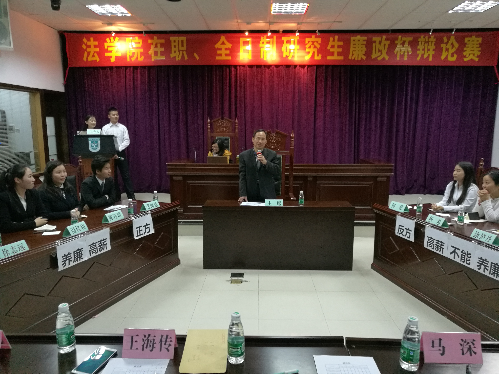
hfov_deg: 65.3
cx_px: 250
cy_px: 187
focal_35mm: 27
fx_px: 389
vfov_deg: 51.4
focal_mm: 4.5
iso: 320
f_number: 2.2
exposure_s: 1/24
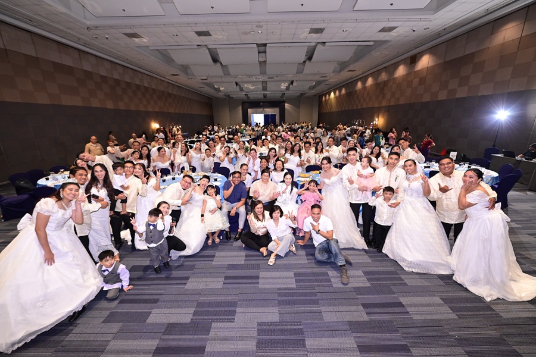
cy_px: 178
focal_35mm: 14
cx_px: 268
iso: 2500
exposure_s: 1/100
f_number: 4
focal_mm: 14
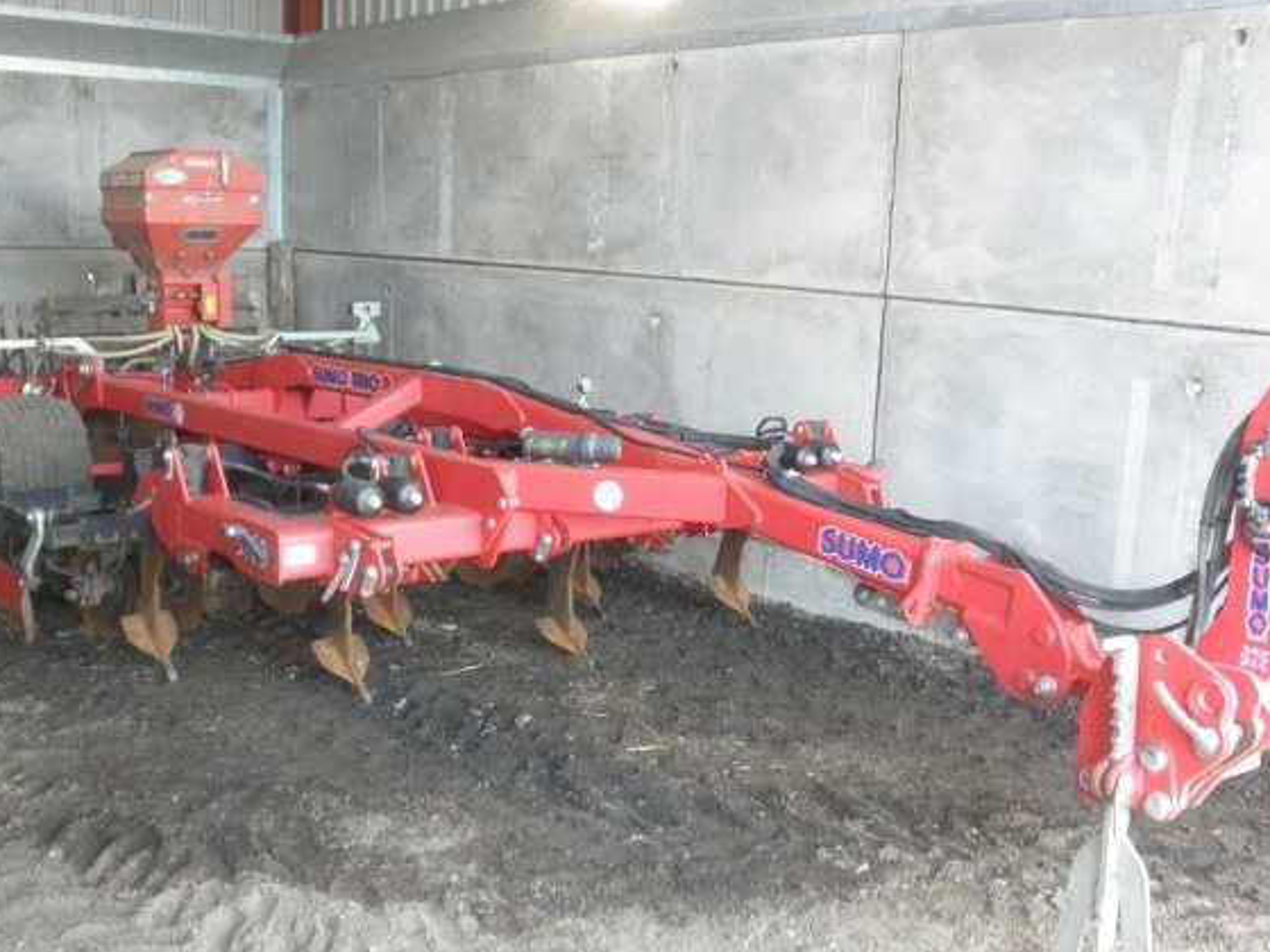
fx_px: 1468
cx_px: 606
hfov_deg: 46.8
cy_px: 564
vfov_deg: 35.8
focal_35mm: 40
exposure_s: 1/30
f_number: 3
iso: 200
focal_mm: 5
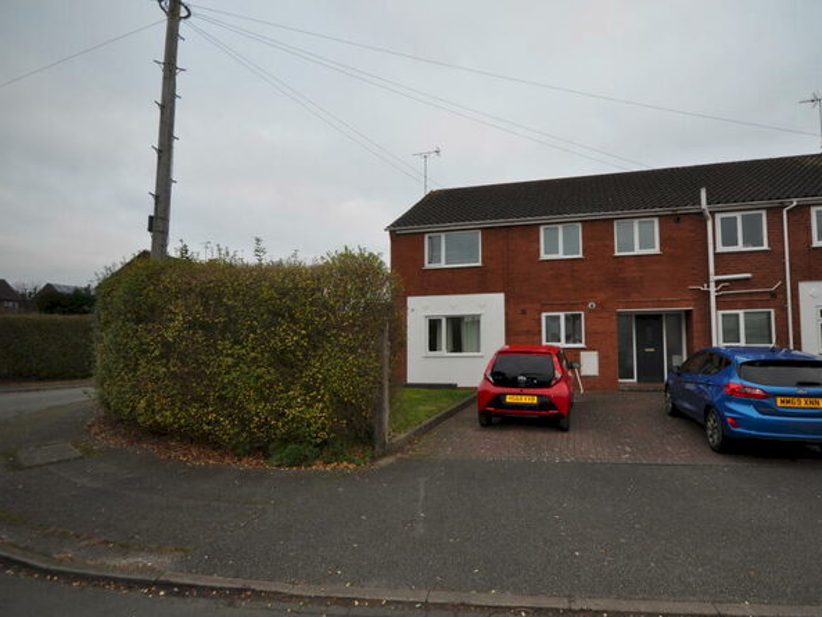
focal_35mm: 17
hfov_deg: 90.2
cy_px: 321
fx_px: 404
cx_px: 478
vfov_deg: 74.7
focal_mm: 10
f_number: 5.6
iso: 320
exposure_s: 1/125
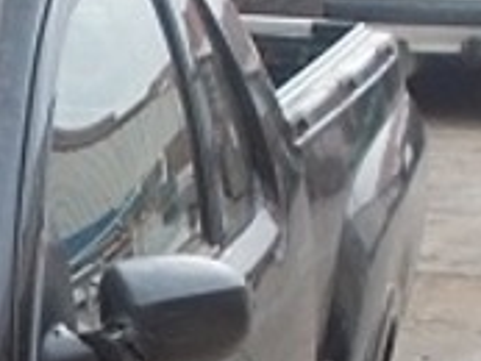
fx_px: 2545
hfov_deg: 10.2
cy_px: 621
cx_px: -405
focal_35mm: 183
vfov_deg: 7.9
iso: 80
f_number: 3.2
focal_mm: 4.6
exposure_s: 1/80
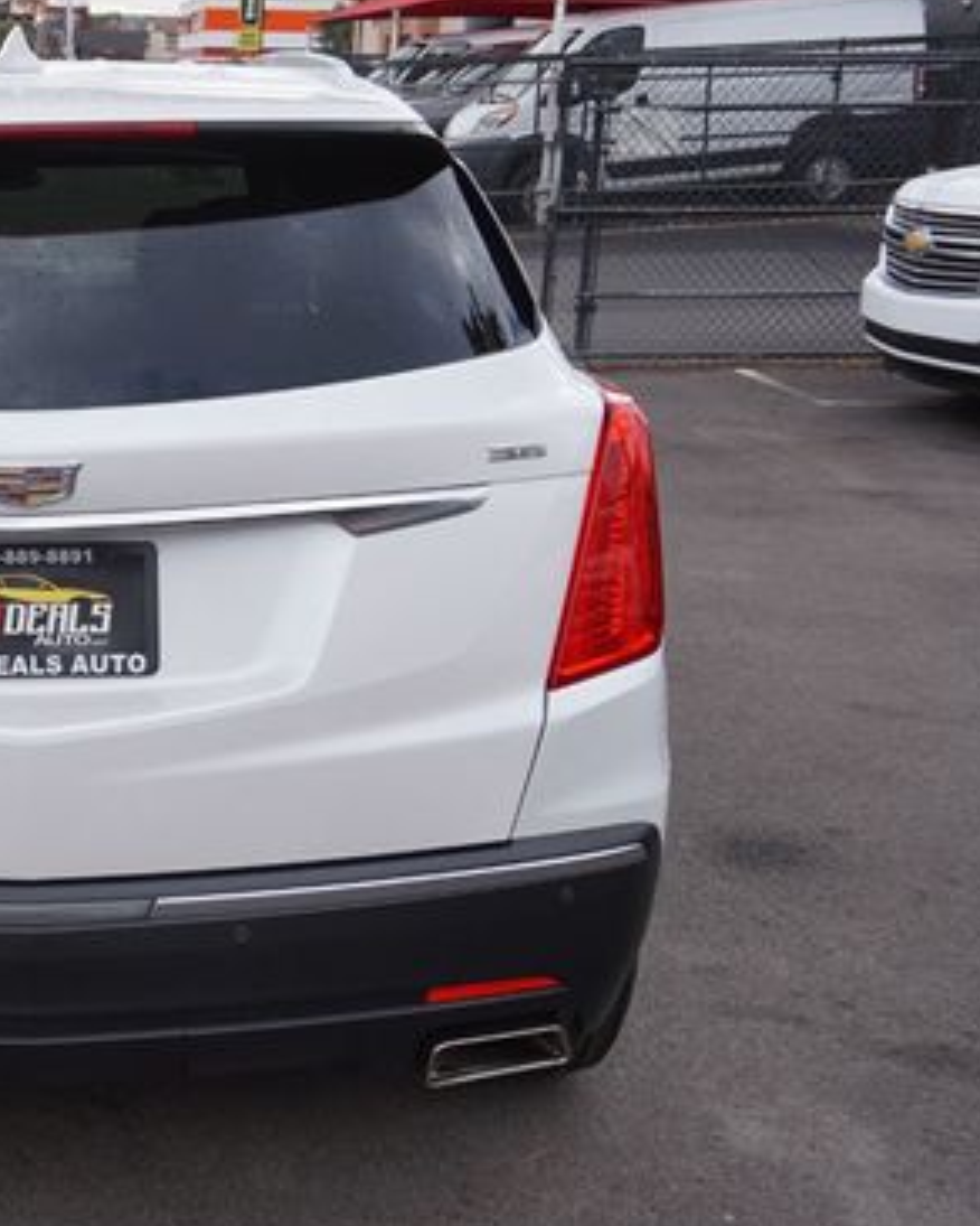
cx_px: -17
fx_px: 1879
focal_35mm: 52
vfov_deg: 36.1
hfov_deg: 27.4
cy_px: 588
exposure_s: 1/250
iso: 100
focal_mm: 21
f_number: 7.1
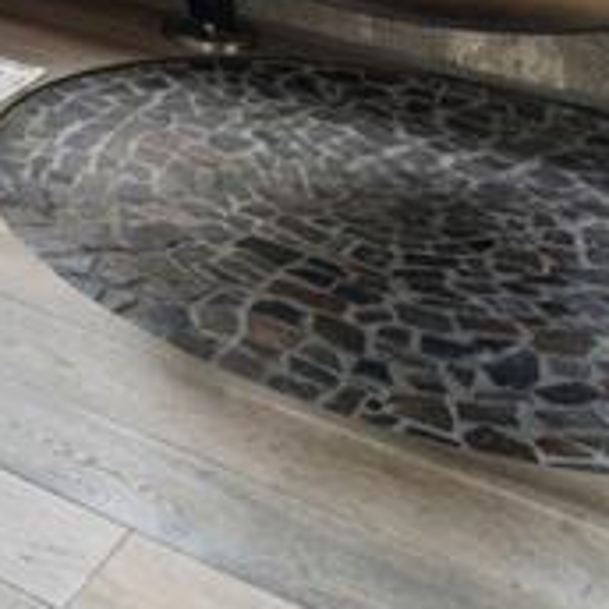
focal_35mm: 82
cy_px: -531
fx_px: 1622
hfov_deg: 16.9
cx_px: -542
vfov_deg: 17.0
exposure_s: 1/20
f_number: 13
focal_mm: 16.1
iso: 200
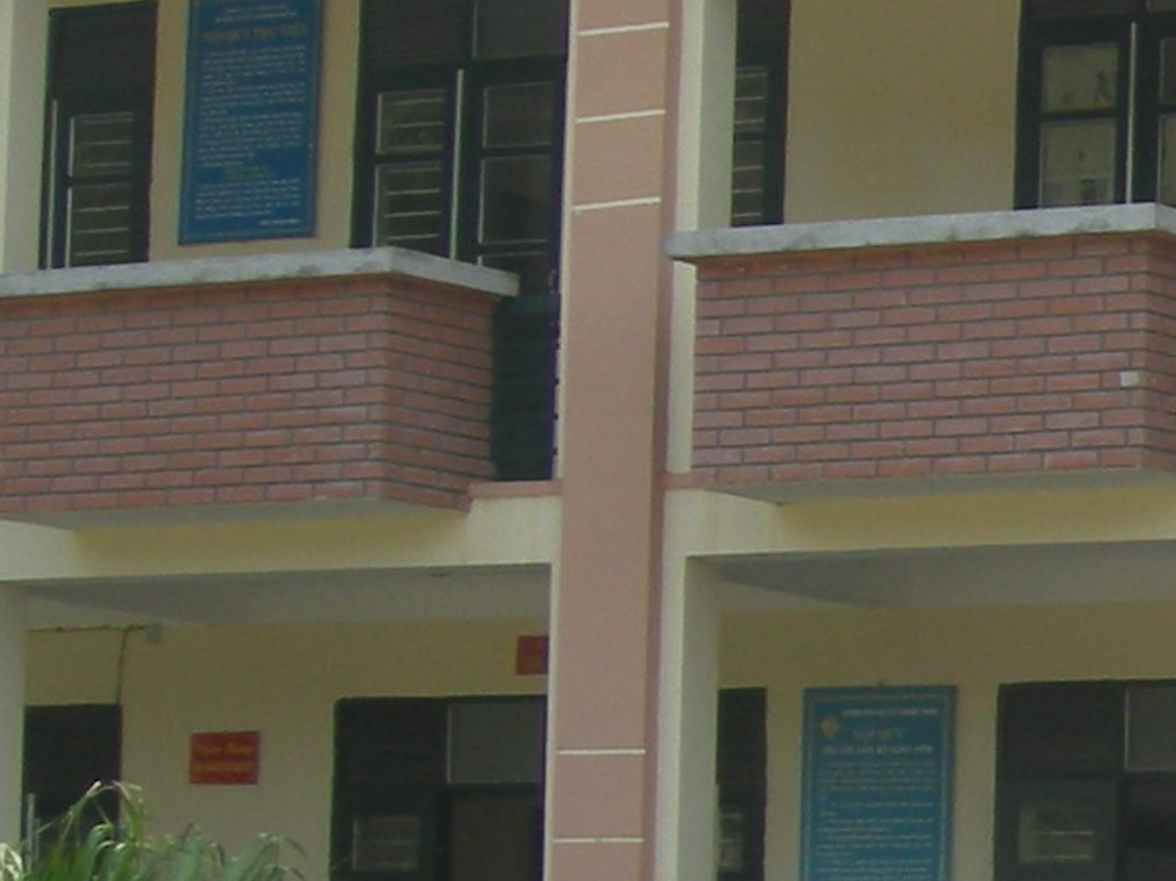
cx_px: 2550
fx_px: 6215
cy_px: 1091
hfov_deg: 9.8
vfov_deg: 8.0
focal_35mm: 183
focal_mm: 7.5
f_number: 4.8
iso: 64
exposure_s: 1/142
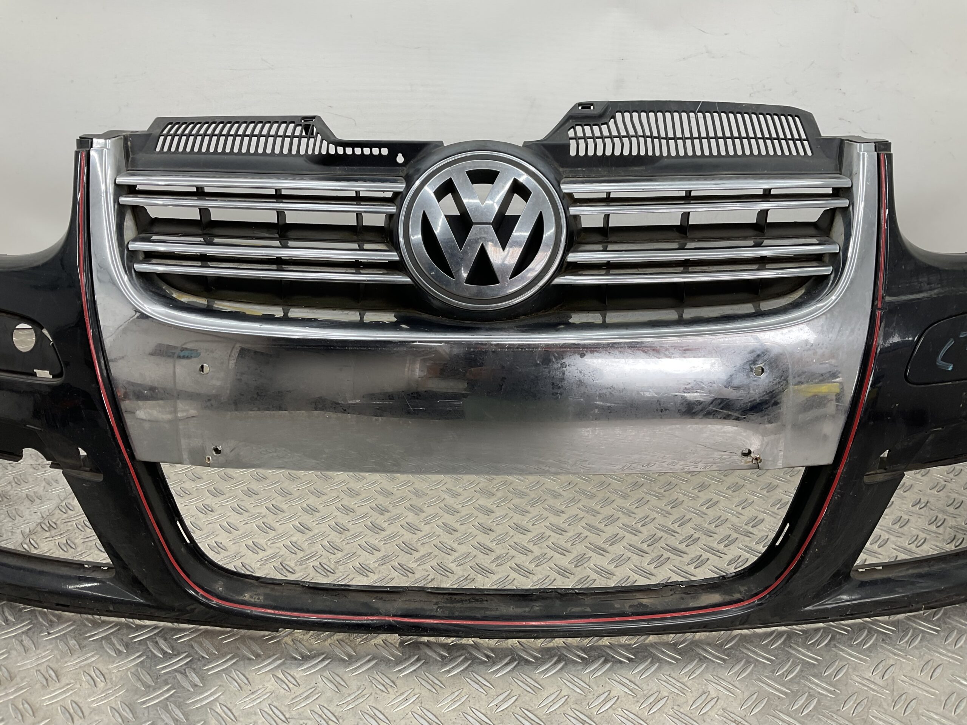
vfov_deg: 48.2
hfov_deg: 61.7
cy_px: 362
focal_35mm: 29
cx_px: 484
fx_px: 810
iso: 20
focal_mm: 3
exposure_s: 1/100
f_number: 1.8
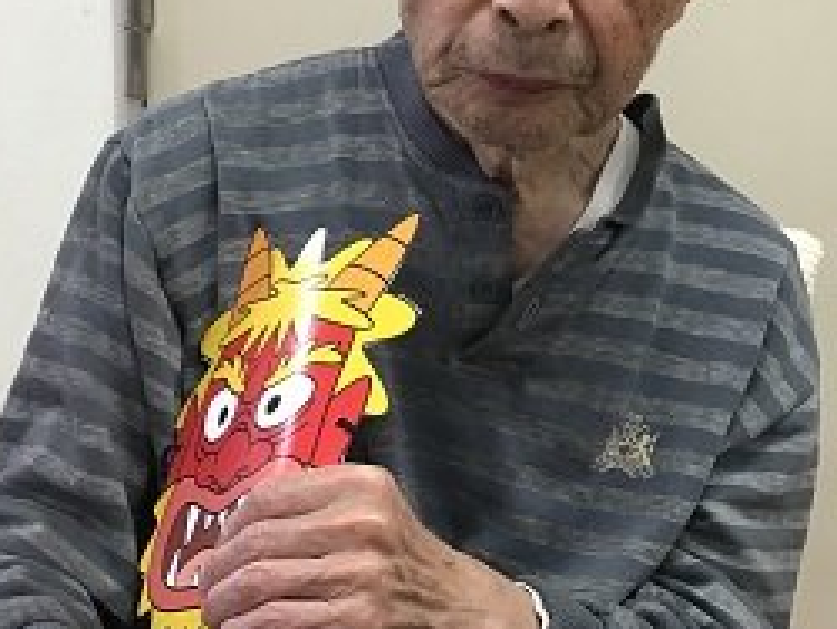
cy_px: 182
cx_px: 549
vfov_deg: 23.5
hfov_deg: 31.0
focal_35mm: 62
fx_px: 1501
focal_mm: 3.3
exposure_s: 1/30
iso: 64
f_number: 2.4
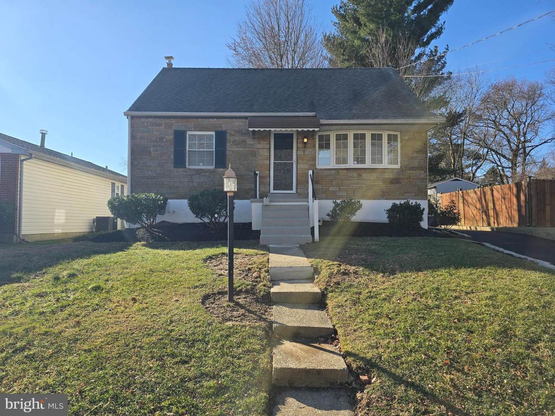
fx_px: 369
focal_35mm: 23
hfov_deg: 73.9
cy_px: 208
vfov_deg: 58.9
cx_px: 278
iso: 12
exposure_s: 1/705
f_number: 1.7
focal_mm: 6.3
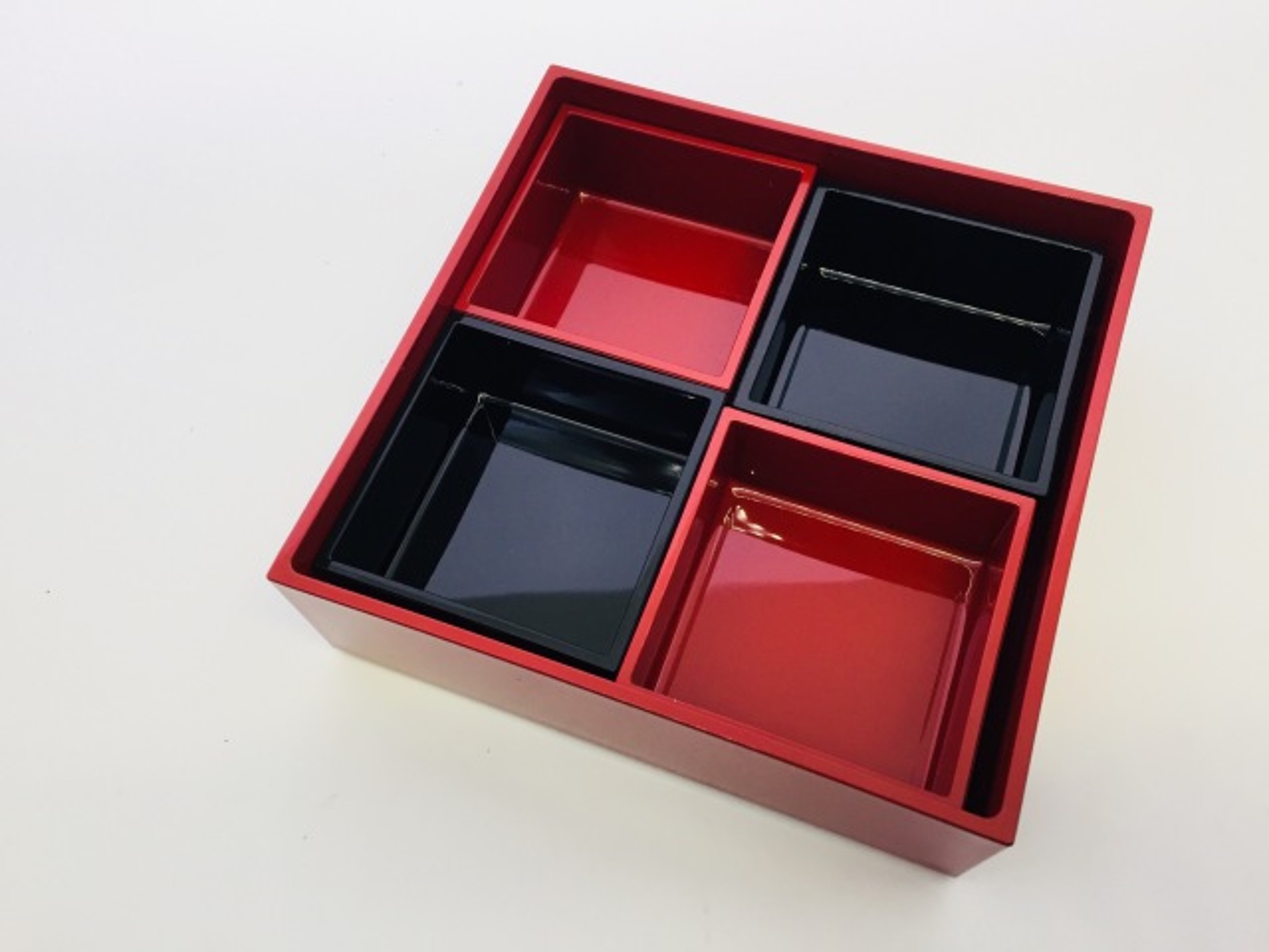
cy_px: 476
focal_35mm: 29
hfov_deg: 61.7
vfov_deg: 48.2
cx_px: 634
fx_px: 1063
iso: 32
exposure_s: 1/30
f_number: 2.2
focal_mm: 4.15
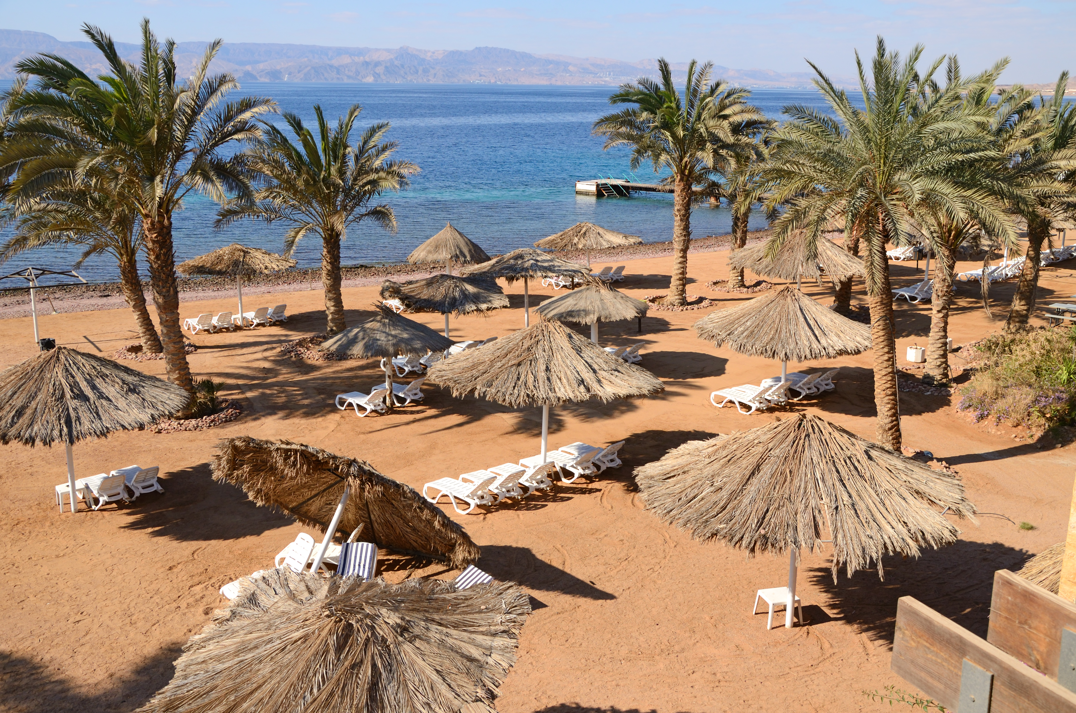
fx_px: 1074
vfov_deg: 36.7
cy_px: 356
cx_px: 538
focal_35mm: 36
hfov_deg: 53.2
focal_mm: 24
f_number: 8
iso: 200
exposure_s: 1/640
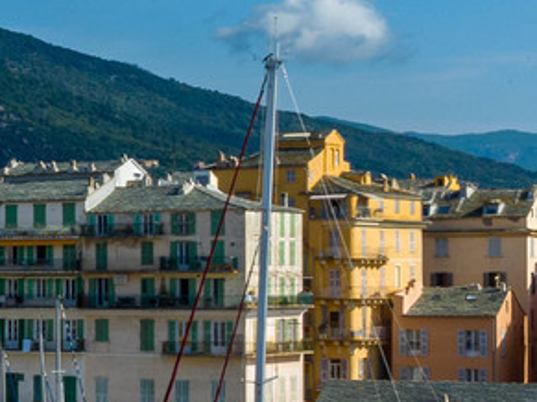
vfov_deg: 11.2
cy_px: 280
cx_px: -376
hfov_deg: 13.6
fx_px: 2047
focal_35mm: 132
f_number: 11
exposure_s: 1/160
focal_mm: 12.3
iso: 100
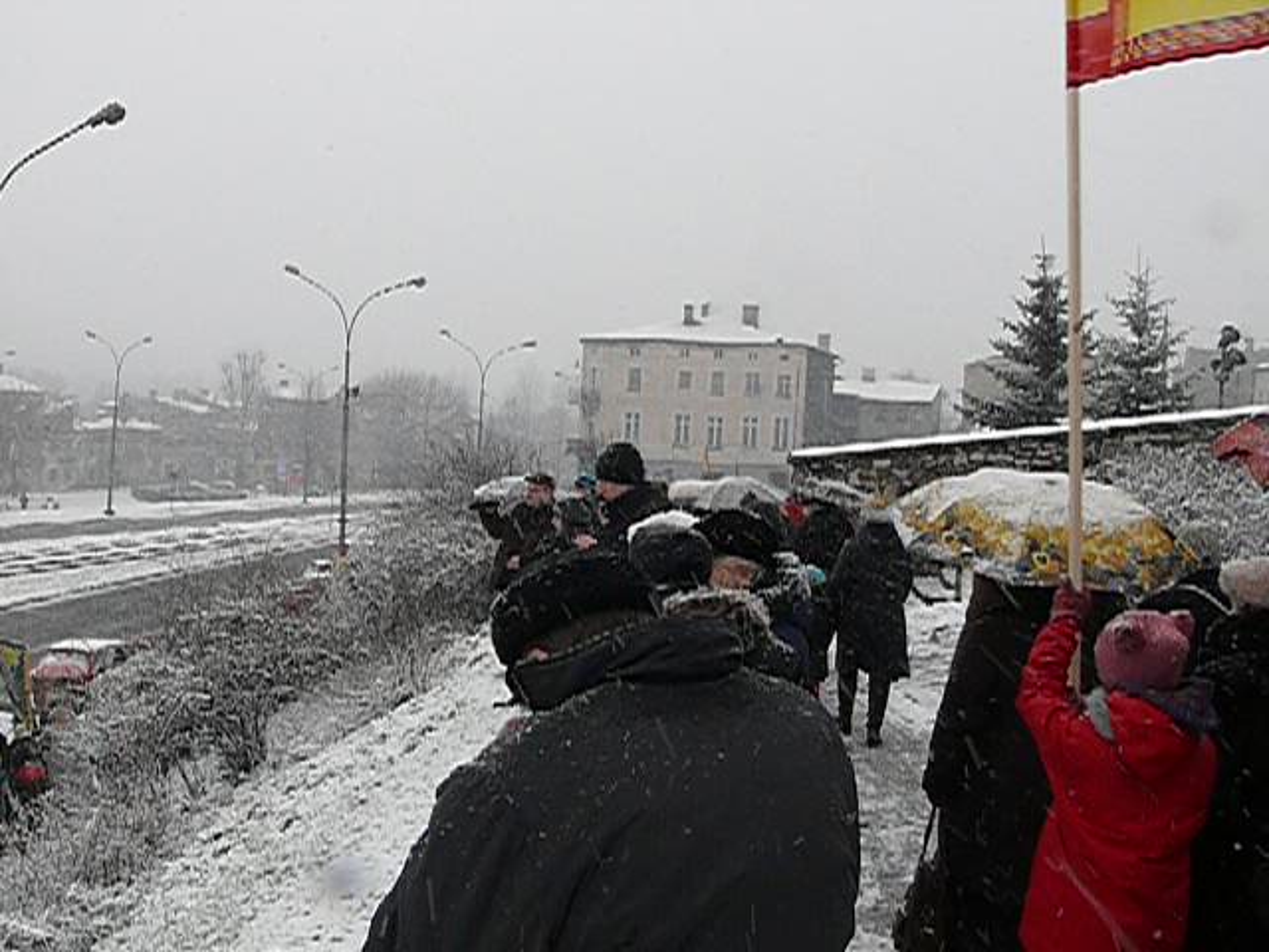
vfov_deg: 40.7
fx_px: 1283
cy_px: 476
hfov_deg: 52.6
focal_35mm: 35
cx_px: 634
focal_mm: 7.4
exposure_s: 1/60
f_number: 8
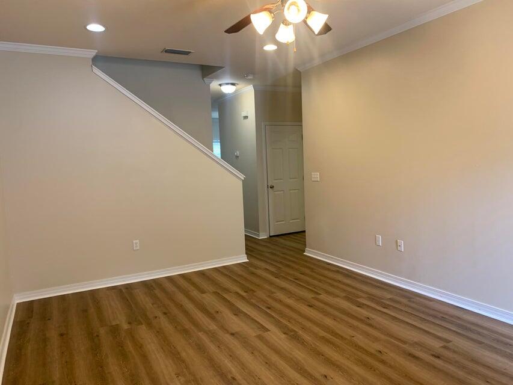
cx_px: 256
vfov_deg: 53.1
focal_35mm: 26
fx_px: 385
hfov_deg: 67.3
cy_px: 192
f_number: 1.8
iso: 125
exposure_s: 1/60
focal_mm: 4.25
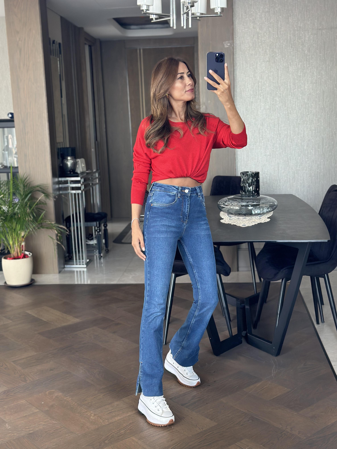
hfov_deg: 30.3
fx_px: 623
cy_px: 224
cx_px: 168
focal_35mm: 48
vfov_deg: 39.7
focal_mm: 6.86
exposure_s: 1/60
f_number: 1.78
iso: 160
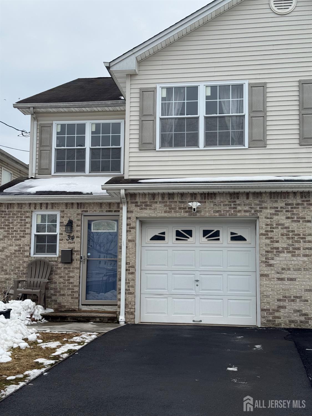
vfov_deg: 39.7
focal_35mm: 48
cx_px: 156
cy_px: 208
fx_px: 577
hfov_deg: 30.3
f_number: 1.78
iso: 64
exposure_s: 1/1116
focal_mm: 6.76
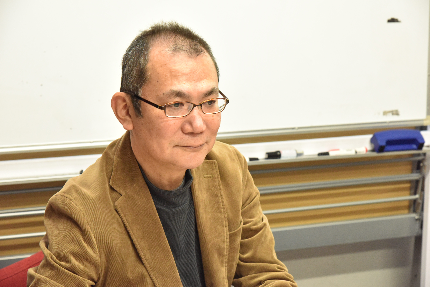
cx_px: 215
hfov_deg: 23.6
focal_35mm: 86
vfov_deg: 15.9
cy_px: 144
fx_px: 1027
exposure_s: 1/25
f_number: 7.1
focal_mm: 86
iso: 6400
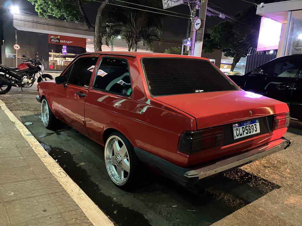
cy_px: 113
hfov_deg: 63.4
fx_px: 244
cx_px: 151
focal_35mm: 28
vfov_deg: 49.8
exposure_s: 1/17
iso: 640
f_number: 1.8
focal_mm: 3.99
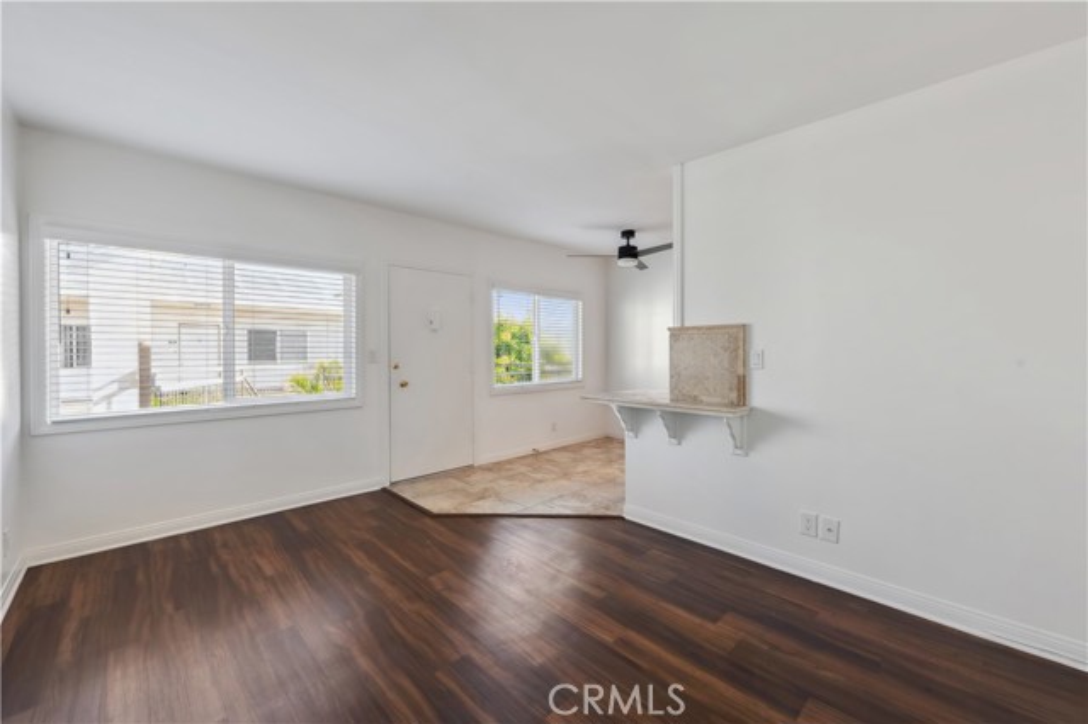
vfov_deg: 81.1
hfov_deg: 104.3
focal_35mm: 14
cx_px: 544
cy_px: 362
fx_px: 423
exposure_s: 1/30
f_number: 10
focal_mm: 14
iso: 100
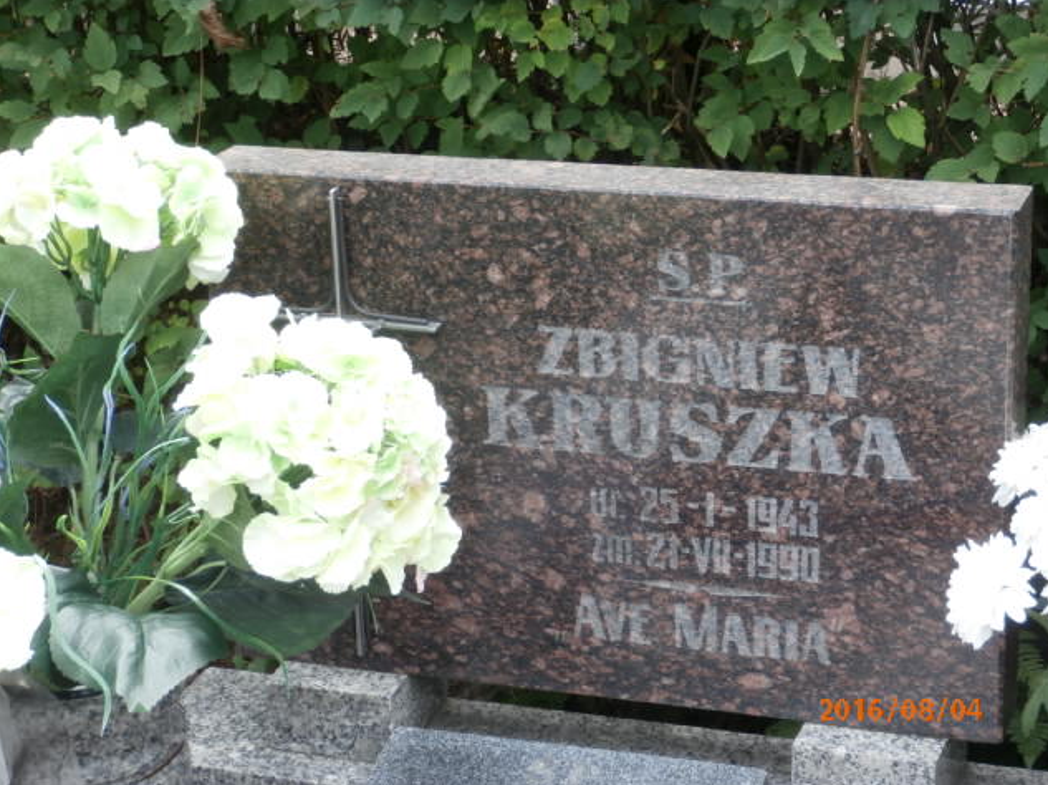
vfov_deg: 17.0
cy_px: 394
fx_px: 2632
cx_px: 526
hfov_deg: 22.5
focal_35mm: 87
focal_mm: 15.16
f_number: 5
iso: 100
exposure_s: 1/100
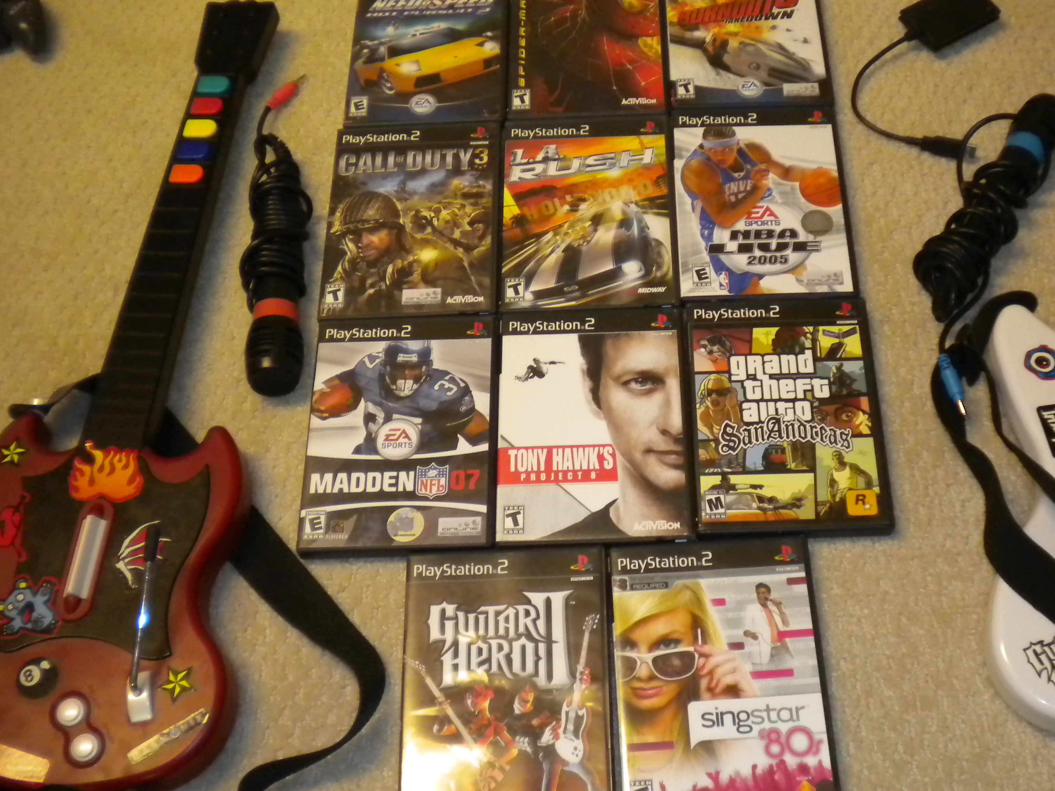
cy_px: 406
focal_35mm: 42
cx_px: 614
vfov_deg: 34.3
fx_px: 1280
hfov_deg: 44.6
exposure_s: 1/30
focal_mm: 6.3
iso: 400
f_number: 3.1
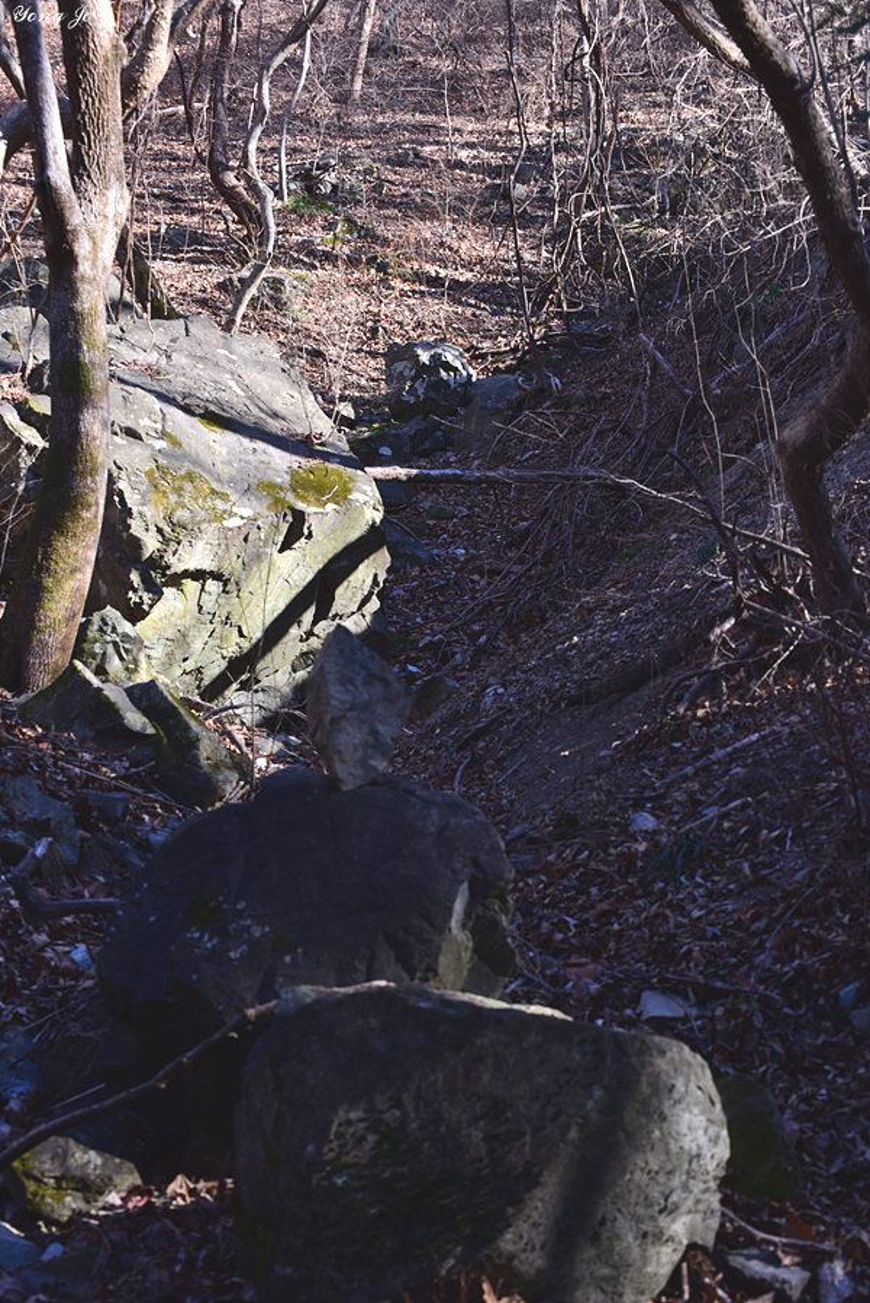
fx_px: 2535
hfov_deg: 19.5
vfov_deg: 28.8
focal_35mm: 70
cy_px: 652
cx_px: 435
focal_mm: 70
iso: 400
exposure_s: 1/100
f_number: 10
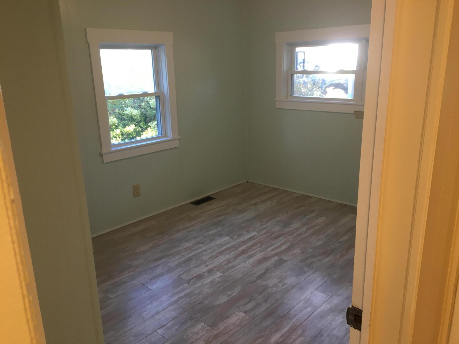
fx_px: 385
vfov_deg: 48.2
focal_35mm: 29
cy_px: 172
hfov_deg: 61.7
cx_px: 230
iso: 50
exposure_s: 1/30
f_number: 2.2
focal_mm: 4.15
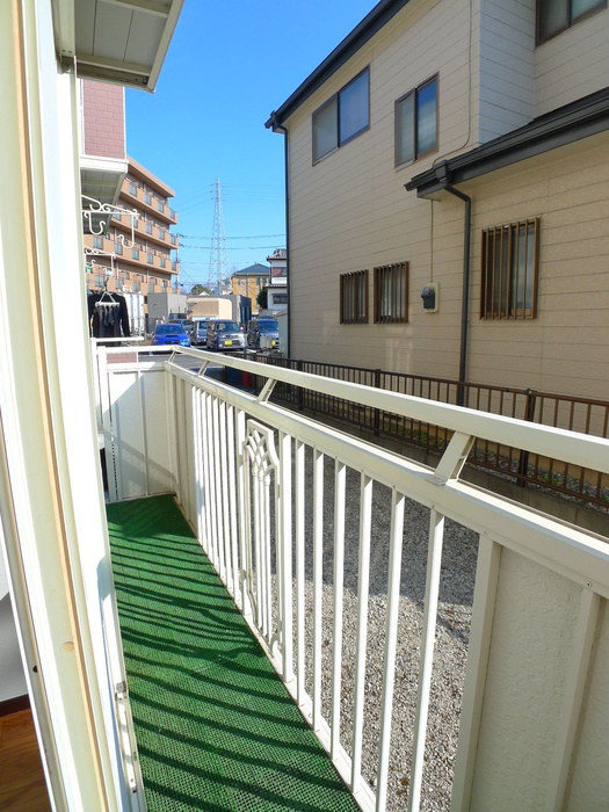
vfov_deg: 71.6
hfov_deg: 56.8
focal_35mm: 24
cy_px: 406
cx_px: 304
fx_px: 563
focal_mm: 5.1
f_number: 3.5
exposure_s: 1/400
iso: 80
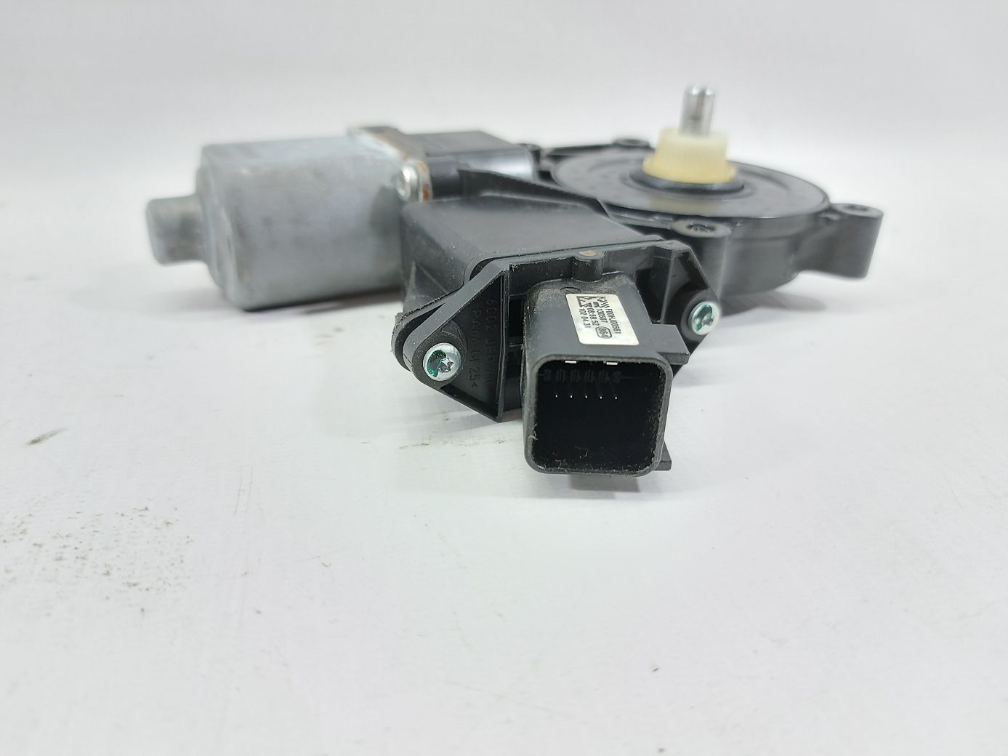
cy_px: 378
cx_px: 504
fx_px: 699
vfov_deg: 56.8
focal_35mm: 24
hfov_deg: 71.6
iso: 160
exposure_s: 1/50
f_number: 1.8
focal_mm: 5.23
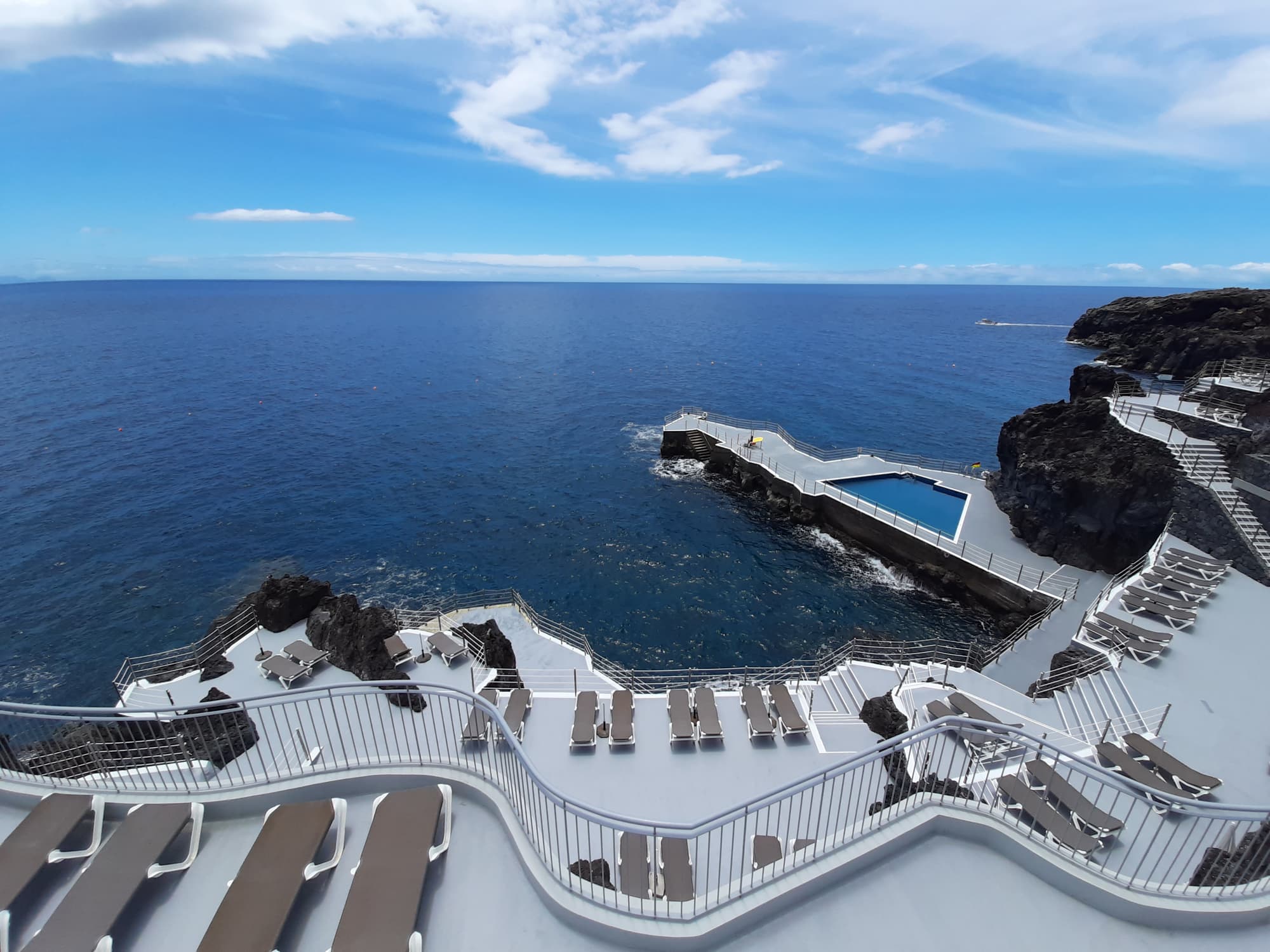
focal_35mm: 13
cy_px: 476
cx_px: 635
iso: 40
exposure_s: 1/1582
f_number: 2.2
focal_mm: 1.42
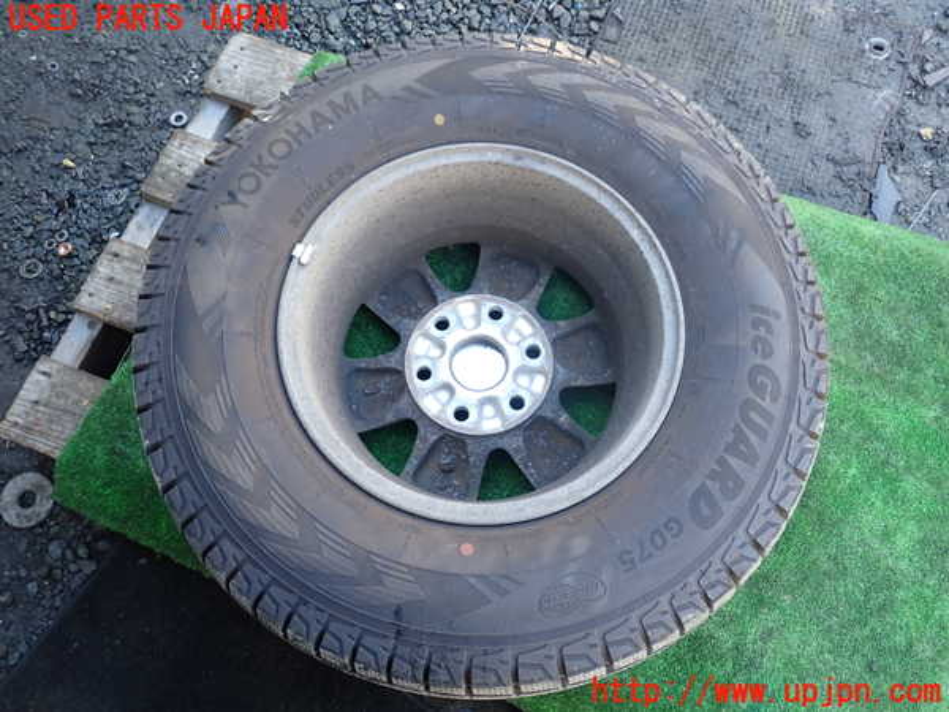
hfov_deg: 60.0
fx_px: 822
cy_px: 356
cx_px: 474
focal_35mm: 30
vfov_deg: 46.8
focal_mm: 5.4
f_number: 2.3
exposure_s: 1/80
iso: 100
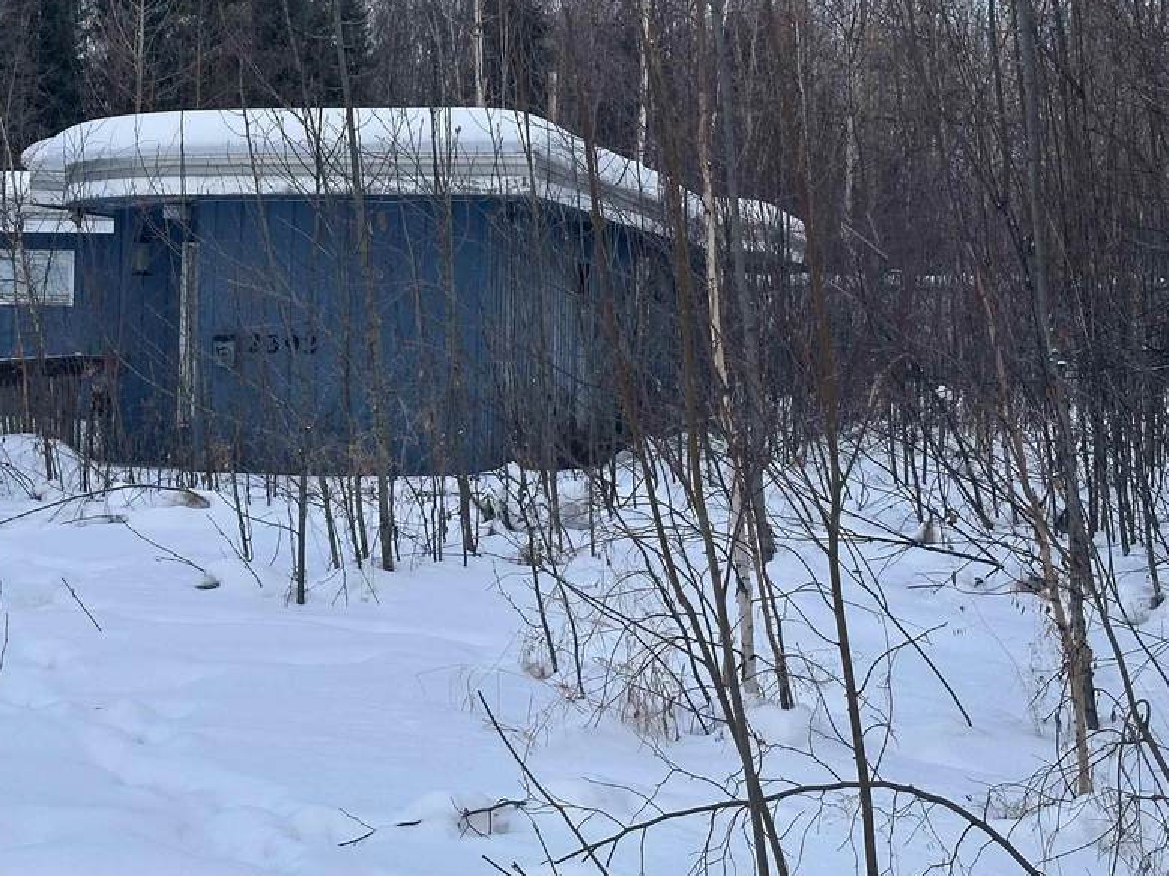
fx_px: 2667
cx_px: 325
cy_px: 266
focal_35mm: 79
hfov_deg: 24.5
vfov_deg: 18.6
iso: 64
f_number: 1.78
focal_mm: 6.86
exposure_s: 1/519
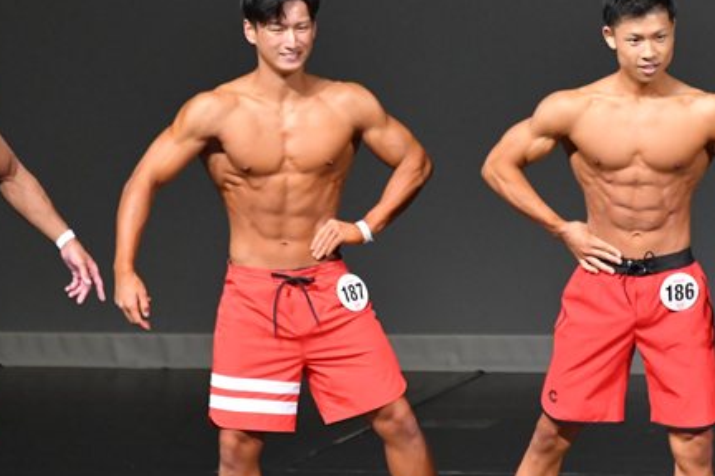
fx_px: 11221
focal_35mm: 565
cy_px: 316
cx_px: 511
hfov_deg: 3.6
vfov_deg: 2.4
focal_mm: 210
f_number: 5.6
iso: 5000
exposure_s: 1/400
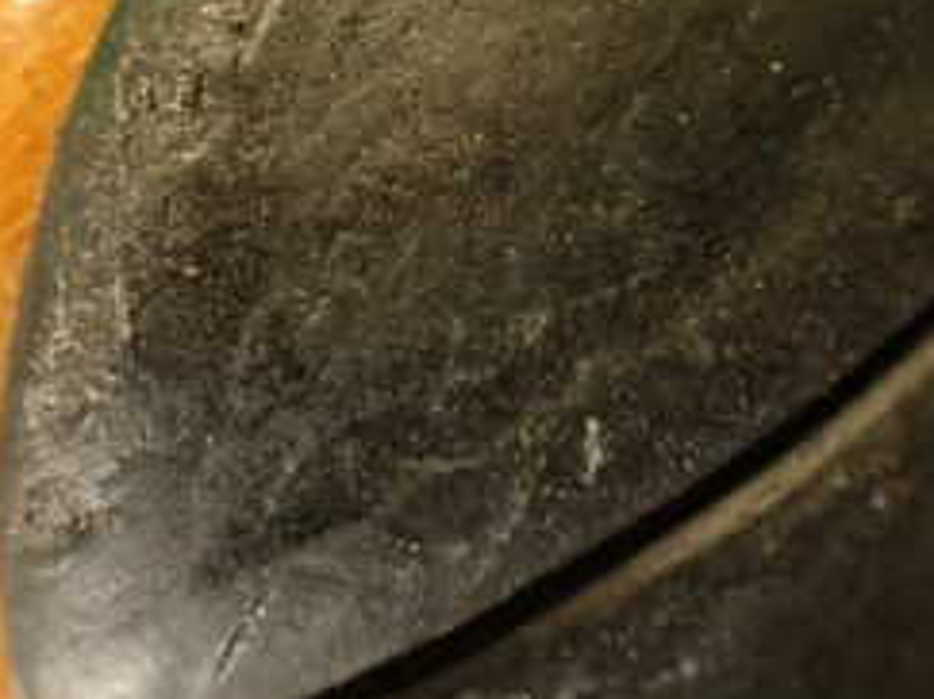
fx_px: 1996
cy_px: 77
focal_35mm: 74
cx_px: 438
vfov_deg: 19.5
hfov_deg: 26.3
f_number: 2.3
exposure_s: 1/30
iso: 400
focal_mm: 5.4
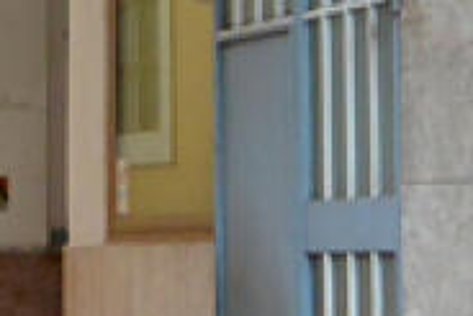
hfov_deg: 10.9
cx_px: 123
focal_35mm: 189
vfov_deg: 7.1
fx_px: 2485
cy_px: -226
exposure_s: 1/125
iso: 640
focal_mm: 11
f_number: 3.5
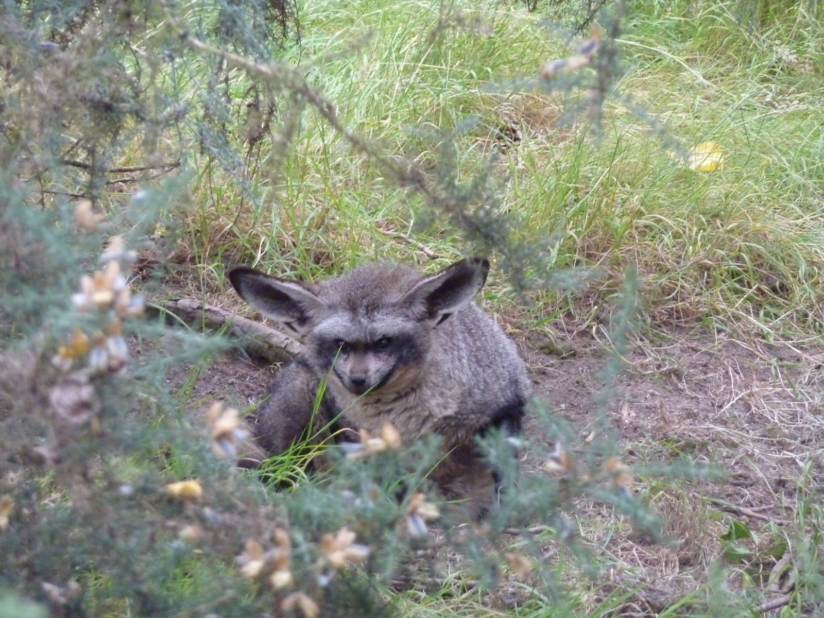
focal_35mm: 300
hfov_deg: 6.6
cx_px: 412
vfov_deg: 5.0
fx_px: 7141
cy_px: 309
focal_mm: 49.2
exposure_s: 1/100
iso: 800
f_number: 4.9
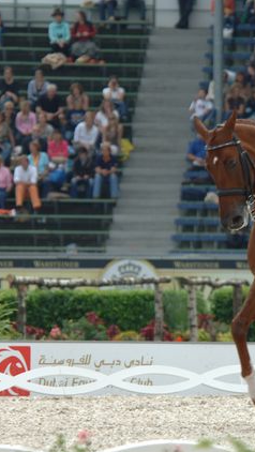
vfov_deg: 4.1
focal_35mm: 523
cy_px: 227
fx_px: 6274
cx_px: 267
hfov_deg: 2.3
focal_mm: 220
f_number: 5.6
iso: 200
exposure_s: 1/500
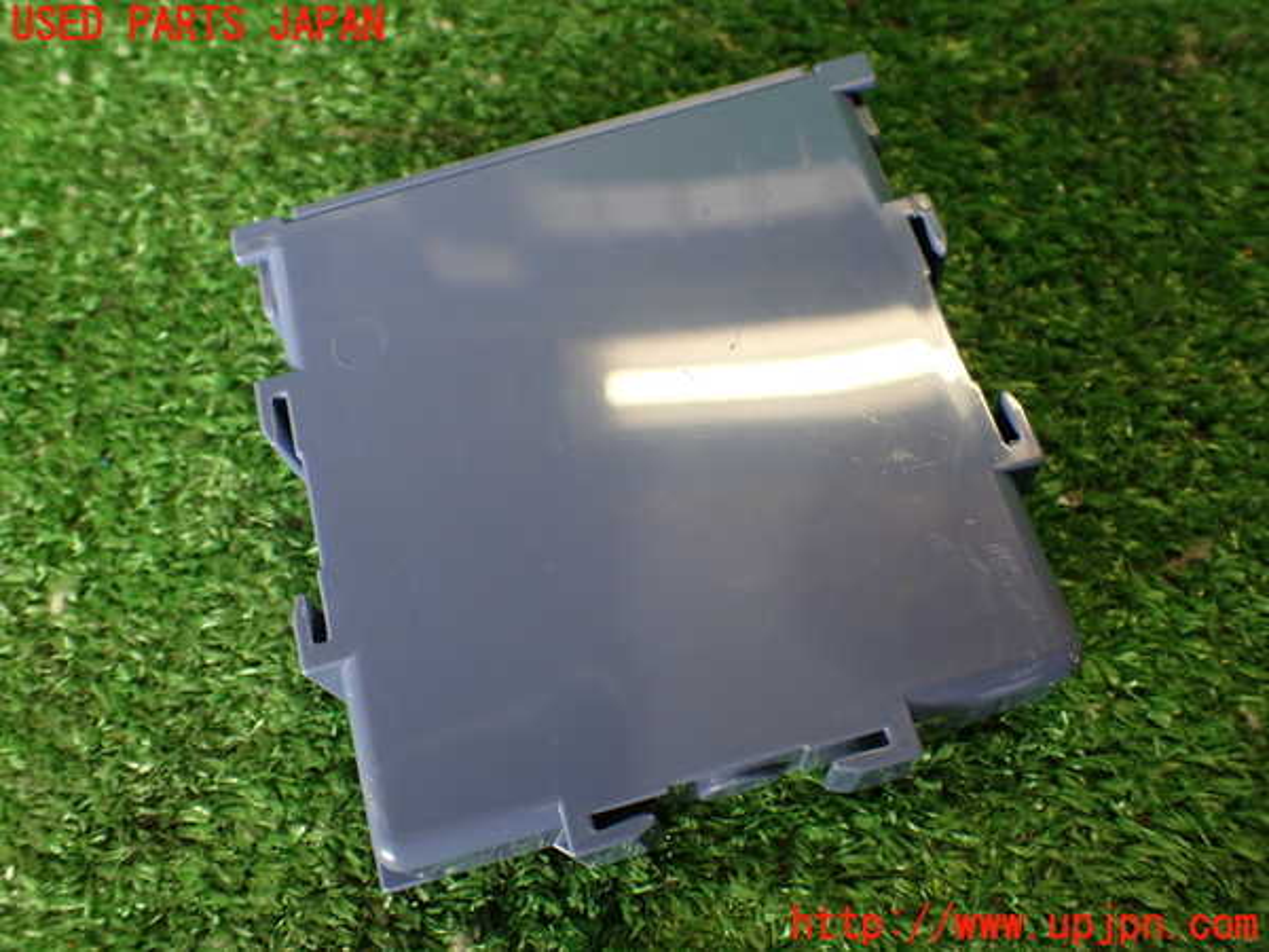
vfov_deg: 44.2
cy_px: 476
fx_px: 1173
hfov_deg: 56.8
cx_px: 634
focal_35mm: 32
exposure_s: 1/50
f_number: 2.4
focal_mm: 5.79
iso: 200
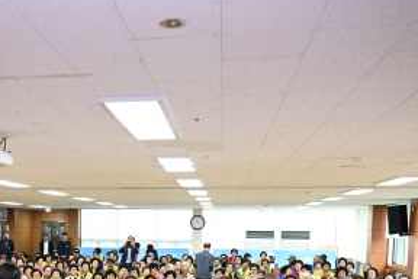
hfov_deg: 38.5
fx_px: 581
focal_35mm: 50
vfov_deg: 25.7
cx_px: 99
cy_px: 273
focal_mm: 24
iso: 1000
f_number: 4
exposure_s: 1/80
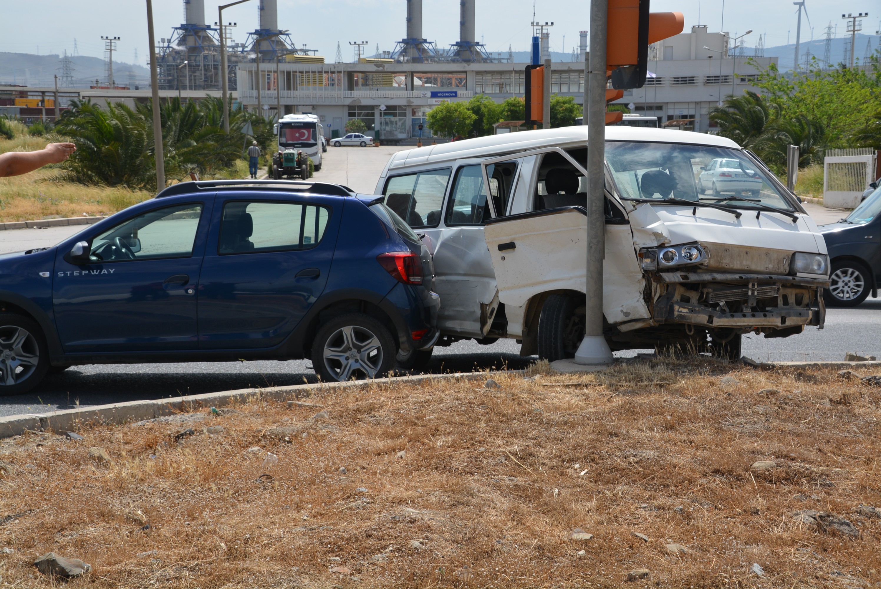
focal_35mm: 63
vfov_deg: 21.6
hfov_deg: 31.9
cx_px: 440
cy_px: 294
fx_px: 1543
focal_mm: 42
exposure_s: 1/250
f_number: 8
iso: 100
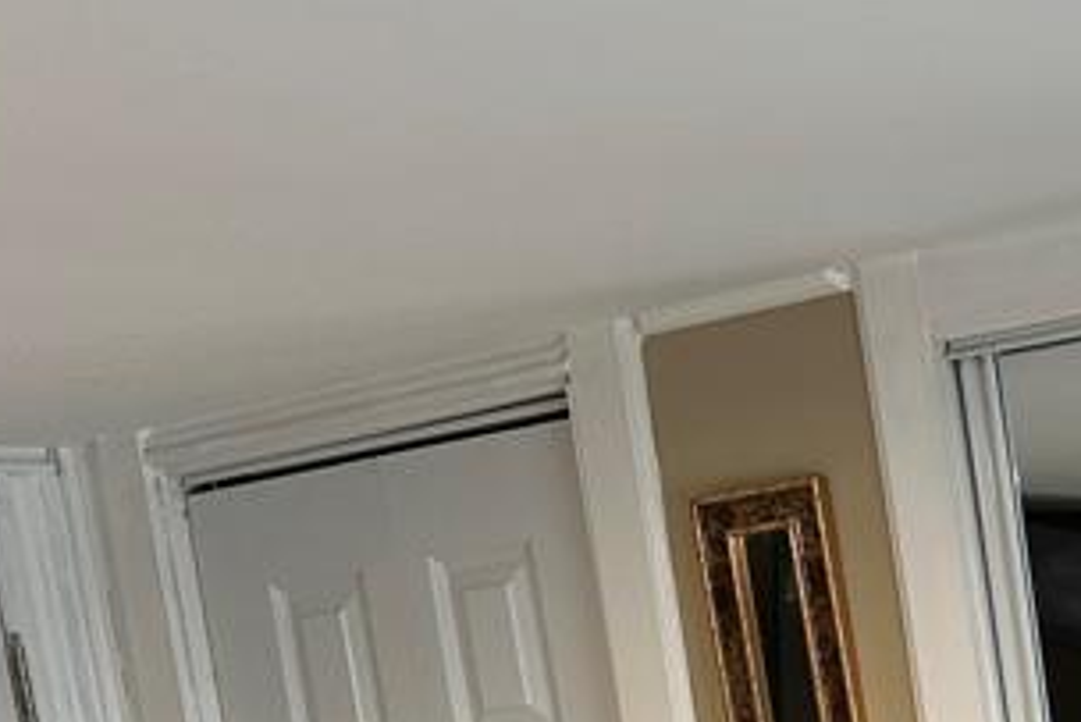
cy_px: 989
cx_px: 1373
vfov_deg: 15.4
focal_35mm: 84
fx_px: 2523
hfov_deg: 22.0
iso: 200
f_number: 1.78
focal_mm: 6.86
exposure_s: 1/60
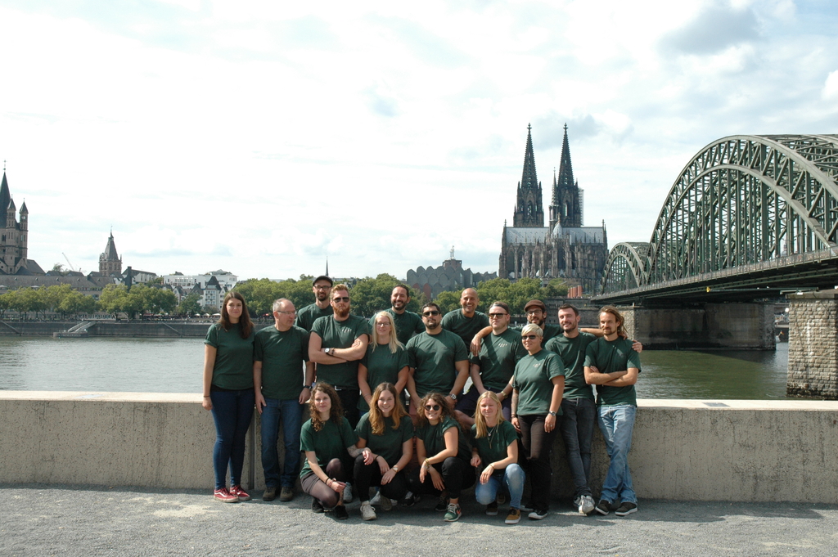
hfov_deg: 48.0
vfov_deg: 33.0
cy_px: 278
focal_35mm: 40
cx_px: 419
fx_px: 942
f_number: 10
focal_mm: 27
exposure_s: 1/400
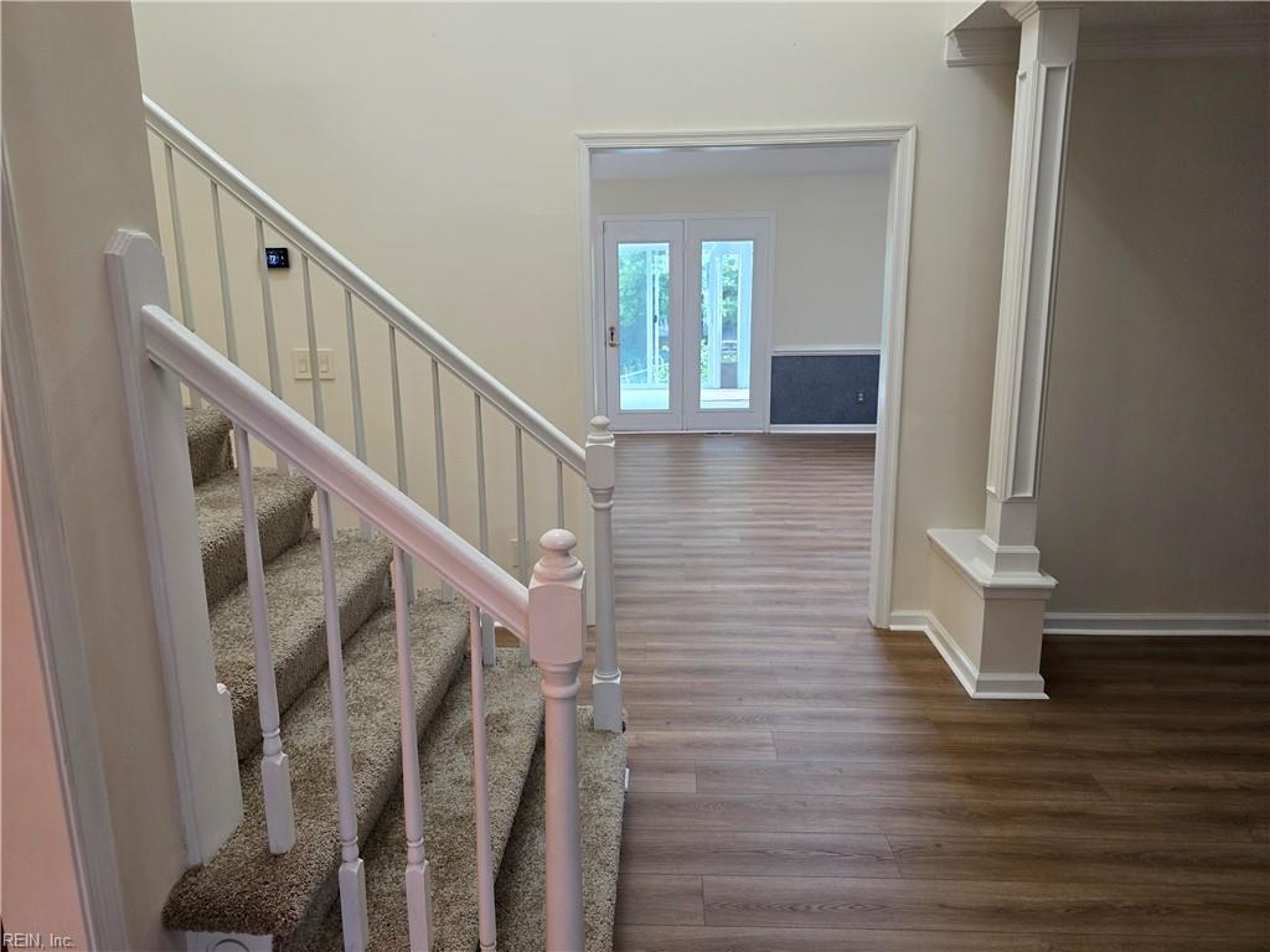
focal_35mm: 23
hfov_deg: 73.9
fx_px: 844
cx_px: 635
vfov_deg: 58.9
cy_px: 476
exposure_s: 1/120
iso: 500
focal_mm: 6.3
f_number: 1.7
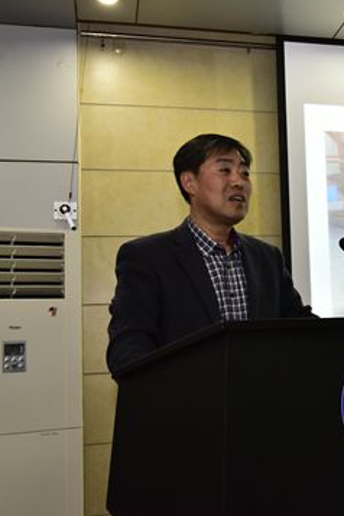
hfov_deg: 23.7
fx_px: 774
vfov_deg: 36.9
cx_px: 366
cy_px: 258
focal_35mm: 54
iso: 2500
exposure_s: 1/60
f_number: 8
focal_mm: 35
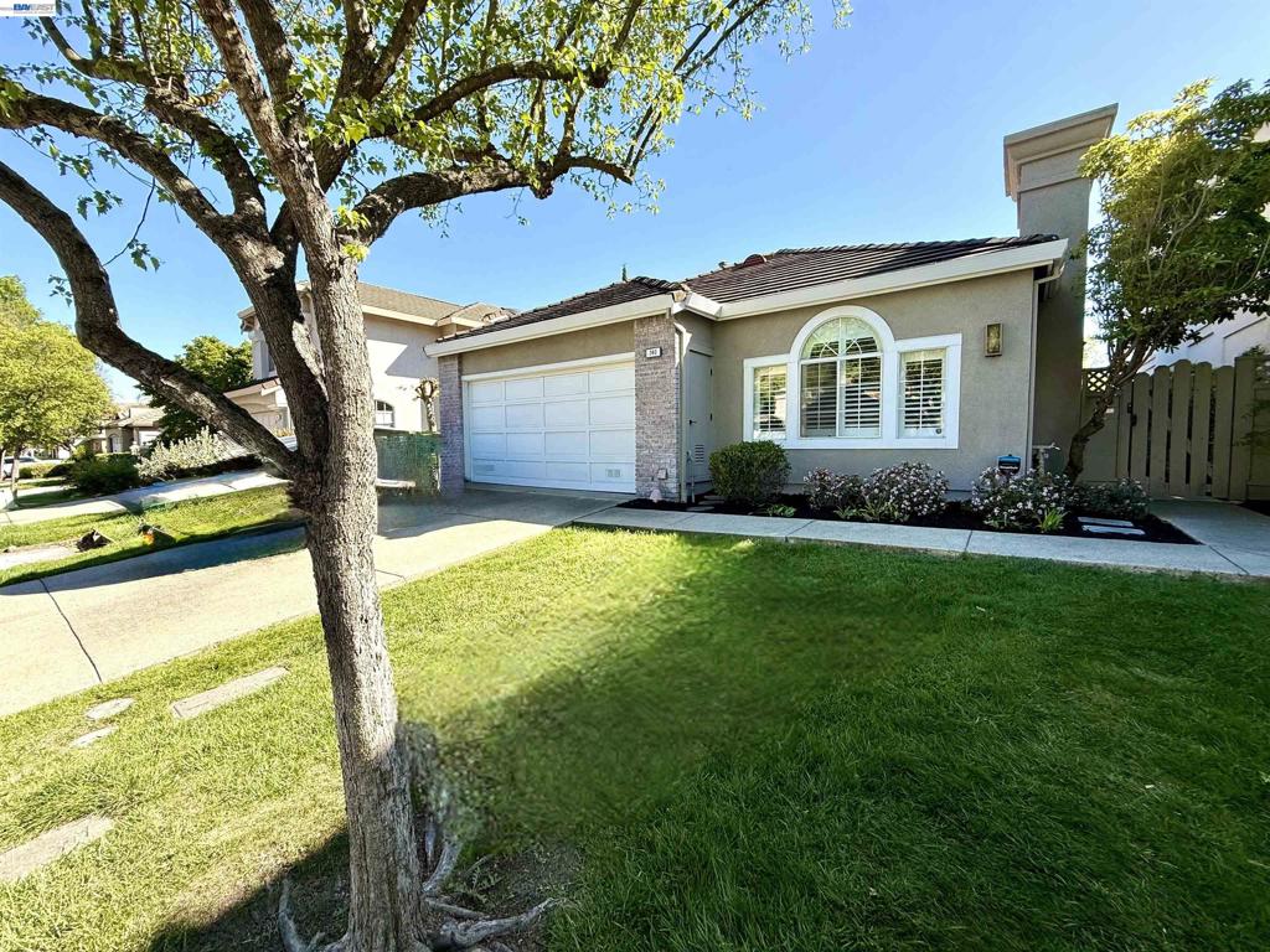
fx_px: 514
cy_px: 476
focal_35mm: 14
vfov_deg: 85.7
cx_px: 635
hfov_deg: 102.1
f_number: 2.2
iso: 50
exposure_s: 1/613
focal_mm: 2.22
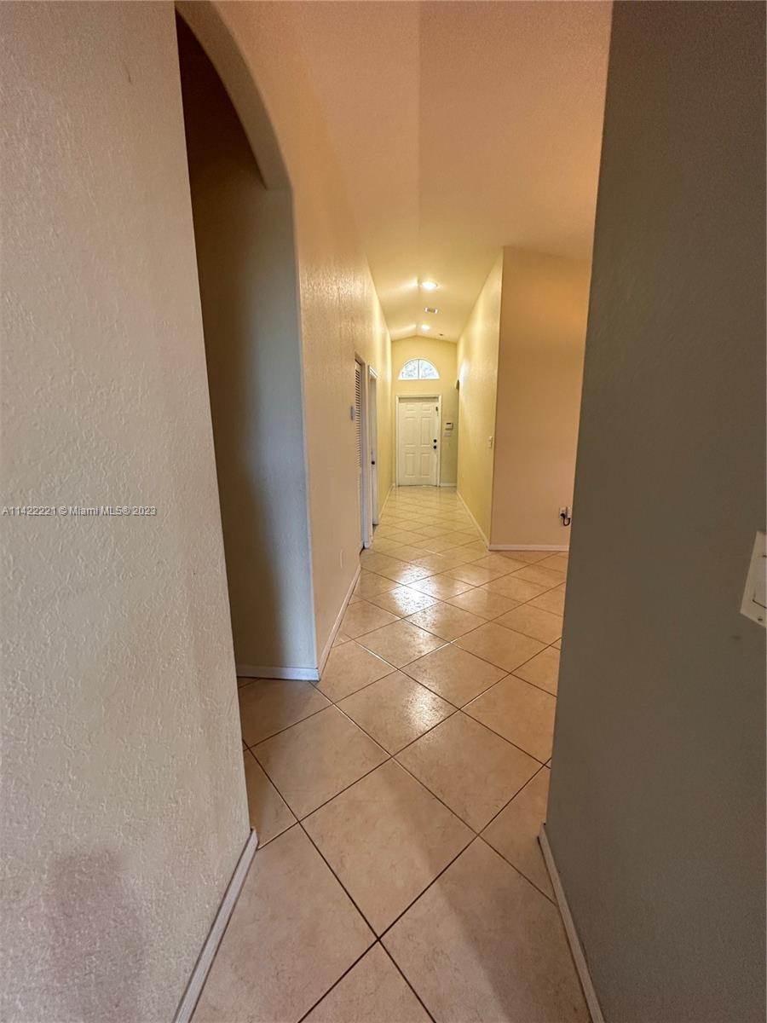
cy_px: 512
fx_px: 414
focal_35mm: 14
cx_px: 384
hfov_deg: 85.7
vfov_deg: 102.1
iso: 160
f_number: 2.2
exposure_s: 1/60
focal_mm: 2.22
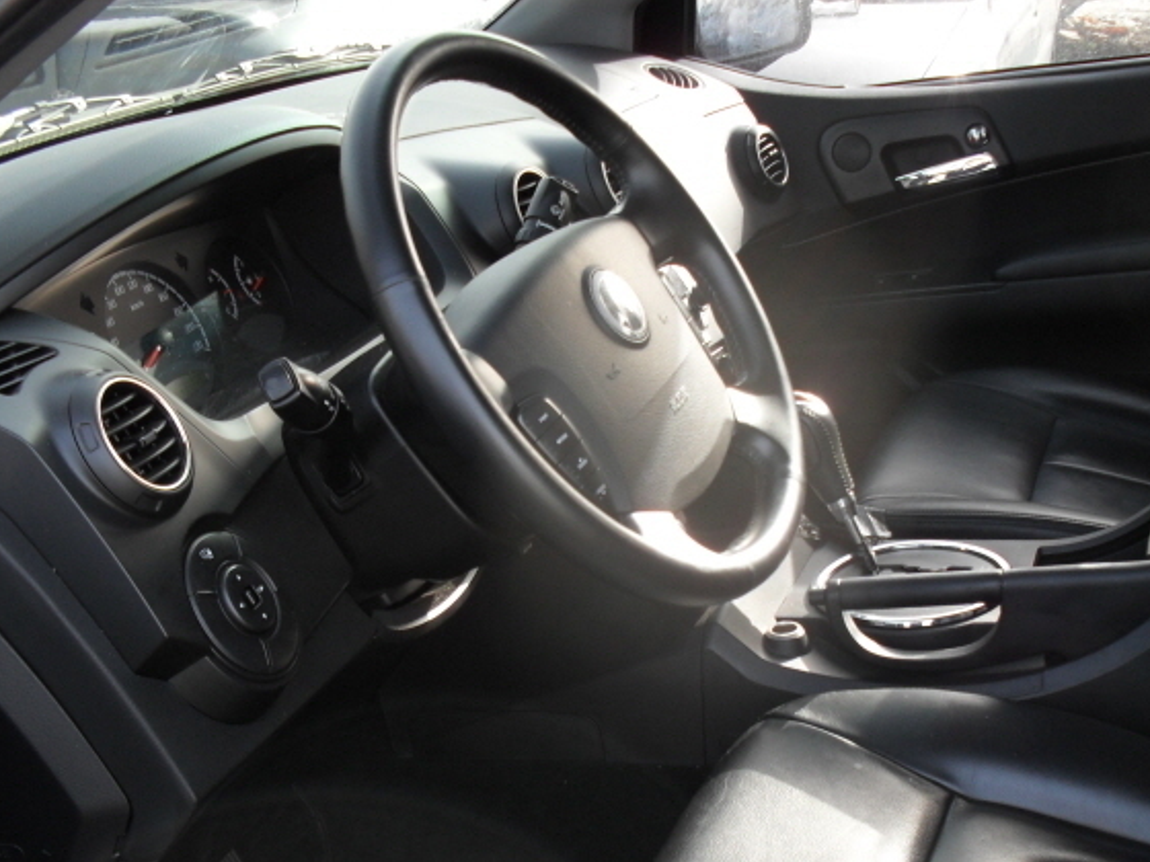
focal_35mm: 50
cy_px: 612
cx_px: 770
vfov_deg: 28.8
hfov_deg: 37.8
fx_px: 1661
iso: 100
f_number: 3.2
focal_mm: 6.3
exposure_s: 1/60
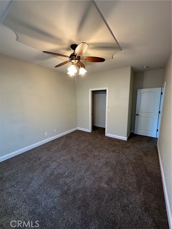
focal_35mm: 14
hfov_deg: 85.7
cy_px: 114
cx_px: 86
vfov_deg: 102.1
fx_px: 93
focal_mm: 2.22
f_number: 2.2
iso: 640
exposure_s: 1/60
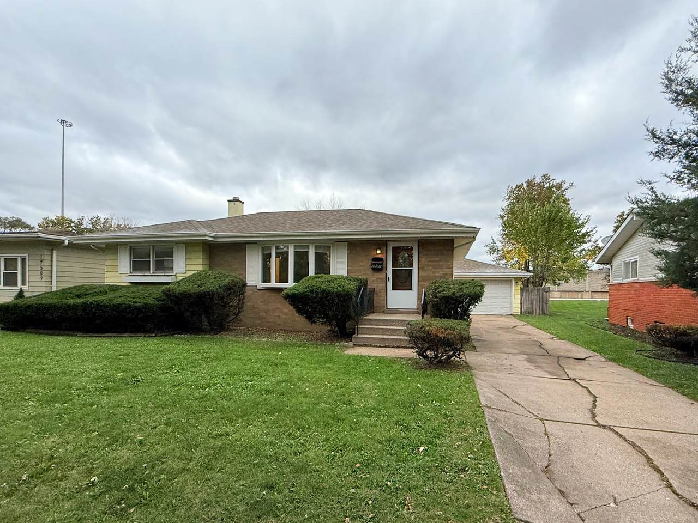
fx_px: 282
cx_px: 349
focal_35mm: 14
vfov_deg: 85.7
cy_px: 262
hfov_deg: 102.1
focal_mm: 2.22
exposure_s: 1/876
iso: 50
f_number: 2.2
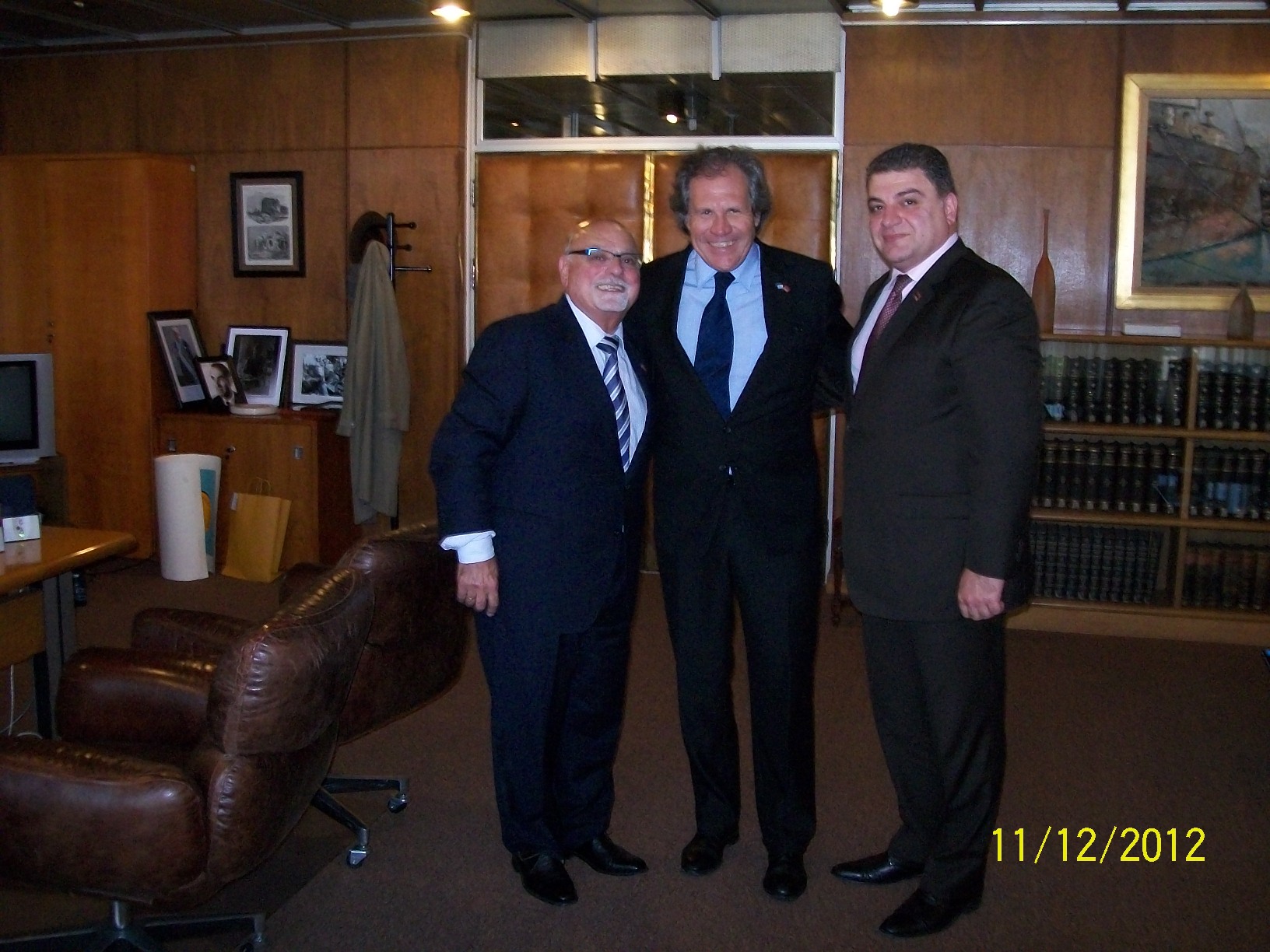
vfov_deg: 39.7
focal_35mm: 36
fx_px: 1321
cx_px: 635
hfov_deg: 51.4
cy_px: 476
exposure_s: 1/30
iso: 200
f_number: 2.7
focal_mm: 6
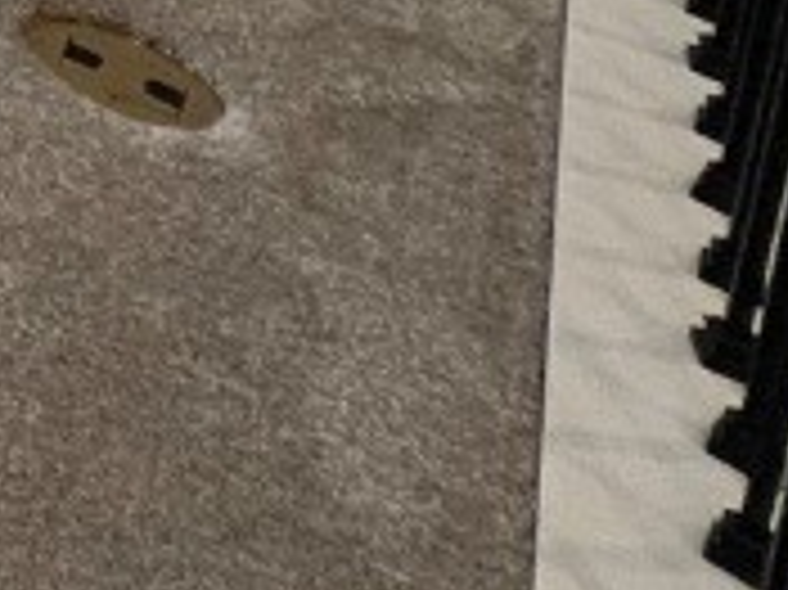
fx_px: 1729
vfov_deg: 11.9
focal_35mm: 76
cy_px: -1094
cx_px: -1387
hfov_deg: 12.8
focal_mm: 1.57
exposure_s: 1/120
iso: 64
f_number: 1.8
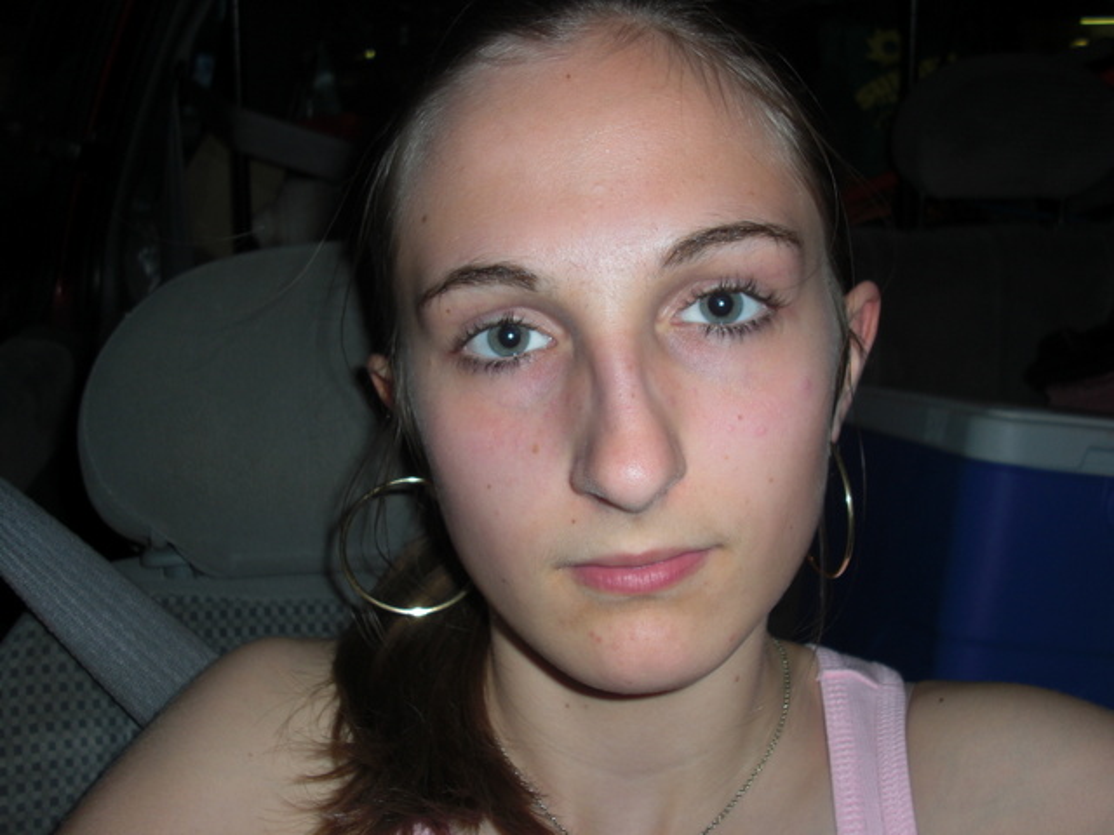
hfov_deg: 51.4
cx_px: 557
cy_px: 418
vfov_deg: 39.7
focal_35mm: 36
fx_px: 1159
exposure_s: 1/60
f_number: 2.8
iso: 50
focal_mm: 6.3
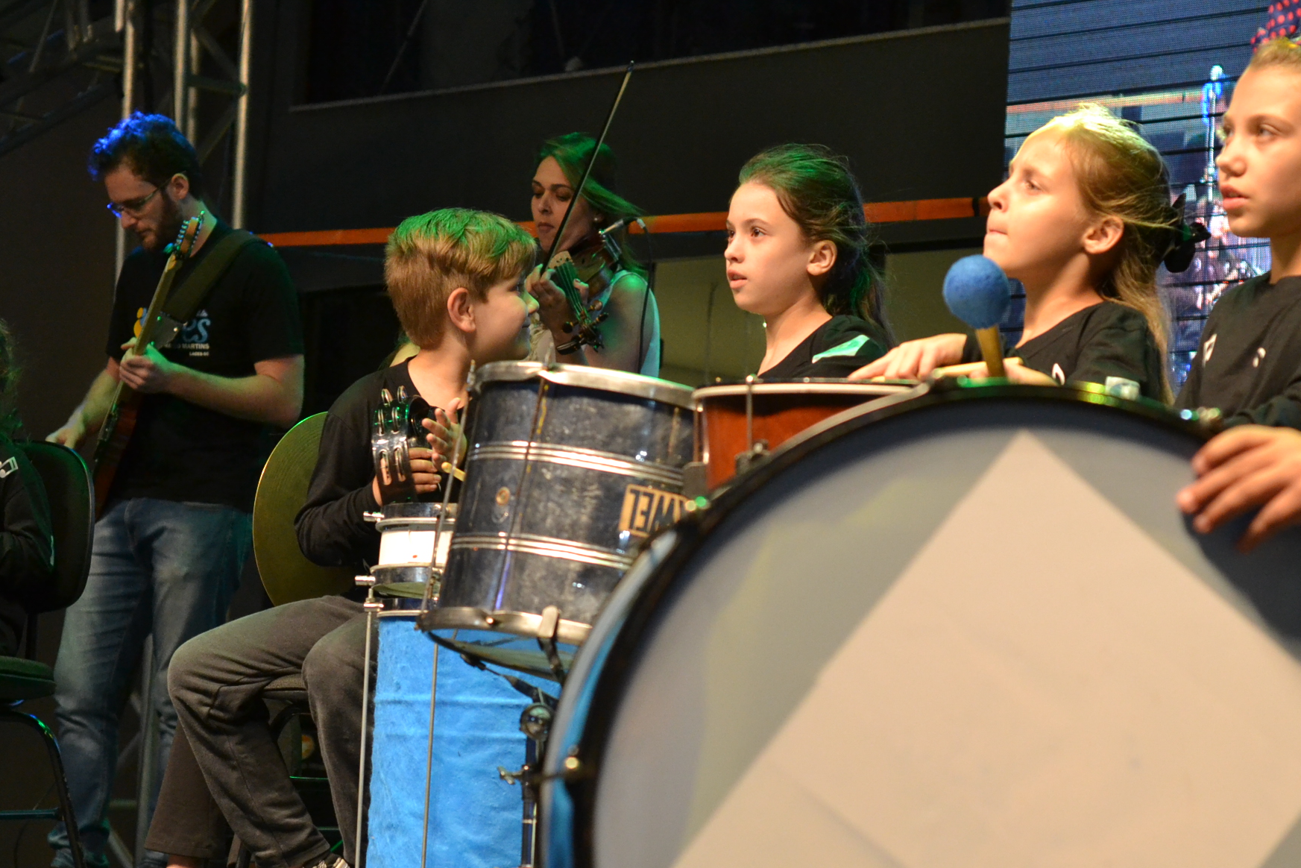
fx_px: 3578
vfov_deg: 13.8
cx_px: 749
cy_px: 569
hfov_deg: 20.6
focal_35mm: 99
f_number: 4
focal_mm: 50
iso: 1600
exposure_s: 1/200
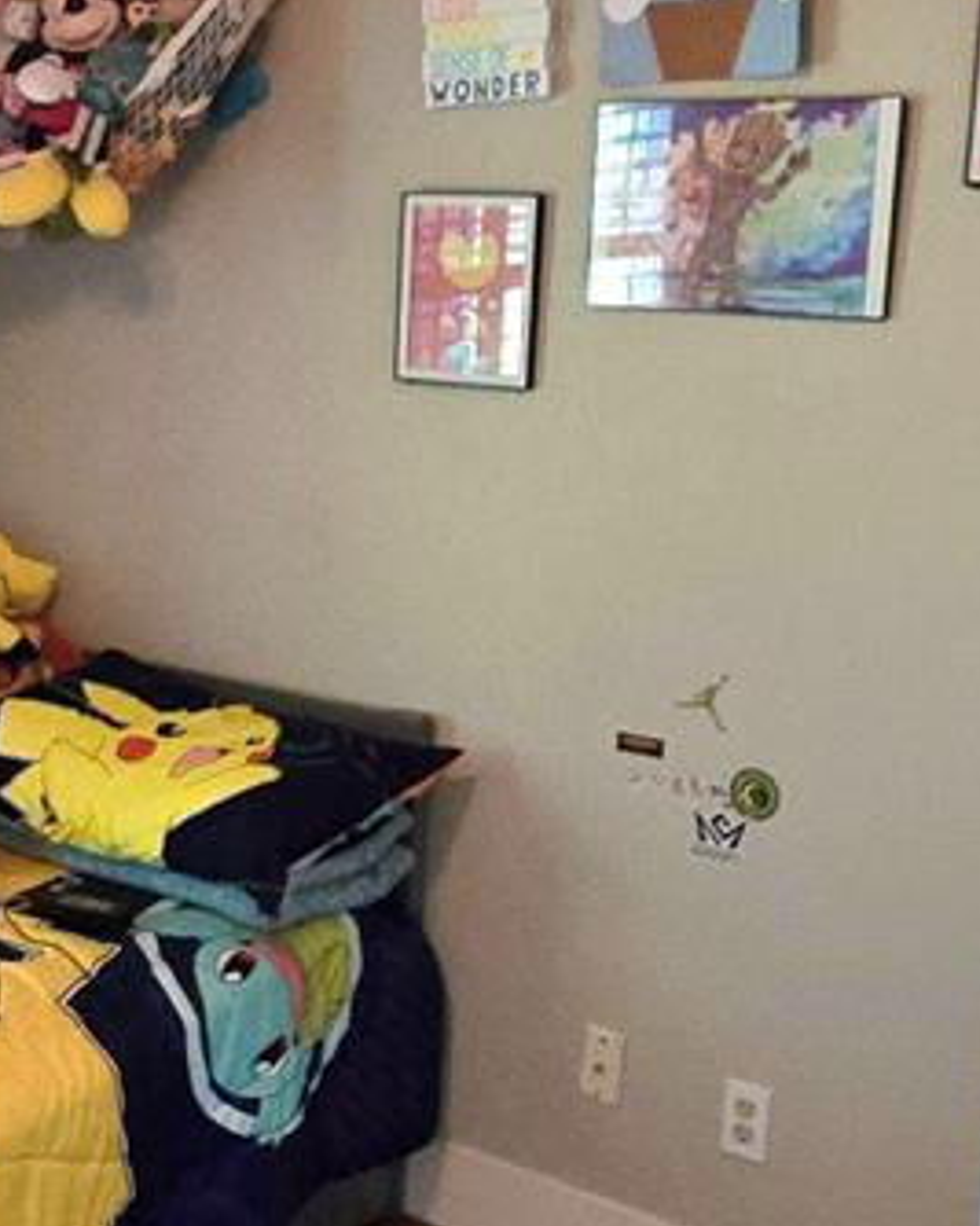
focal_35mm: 57
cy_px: 690
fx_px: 2067
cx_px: -39
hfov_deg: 25.2
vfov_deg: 33.0
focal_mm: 2.2
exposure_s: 1/60.2
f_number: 2.2
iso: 1250
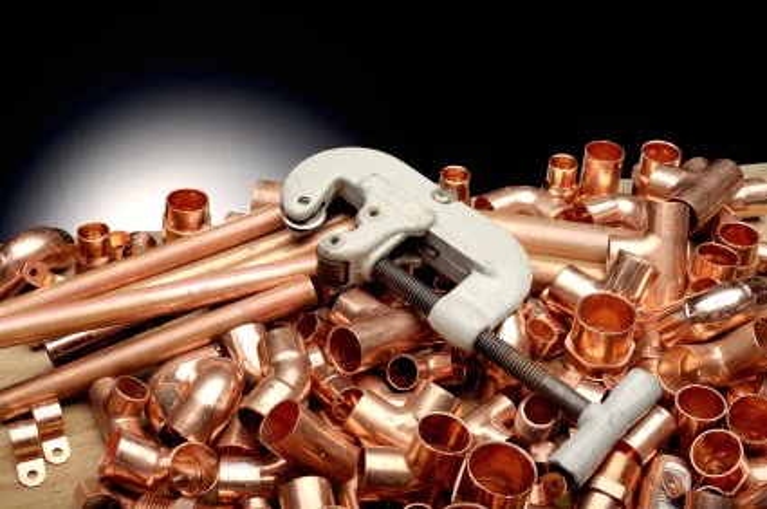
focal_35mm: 50
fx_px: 1064
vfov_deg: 26.9
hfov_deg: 39.7
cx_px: 384
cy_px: 254
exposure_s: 1/250
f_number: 11
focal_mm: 50
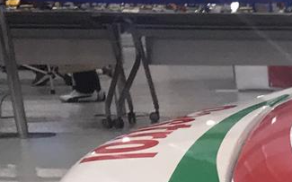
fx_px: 1488
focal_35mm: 187
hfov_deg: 9.4
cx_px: 813
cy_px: 533
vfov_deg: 6.4
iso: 32
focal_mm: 3.99
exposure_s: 1/100
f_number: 1.8
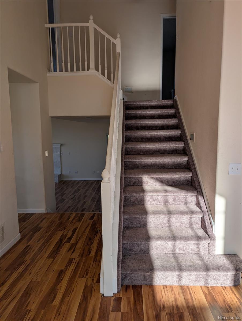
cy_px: 160
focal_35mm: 24
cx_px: 121
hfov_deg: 56.9
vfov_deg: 71.5
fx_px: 223
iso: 23
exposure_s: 1/654
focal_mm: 6.9
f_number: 1.68
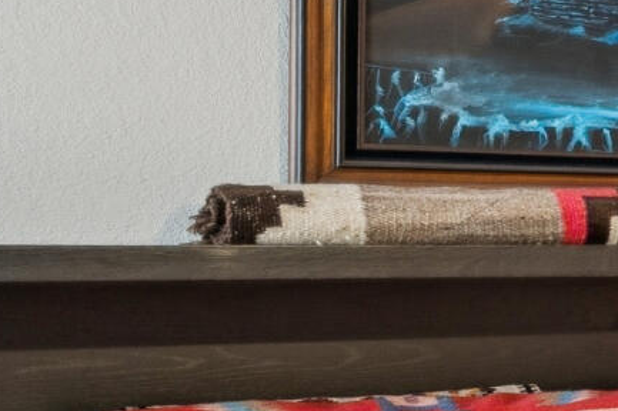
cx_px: 1972
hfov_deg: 10.6
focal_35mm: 107
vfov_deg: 12.7
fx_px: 1843
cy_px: 220
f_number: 13
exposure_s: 1/2.5
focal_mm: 15.5
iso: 400
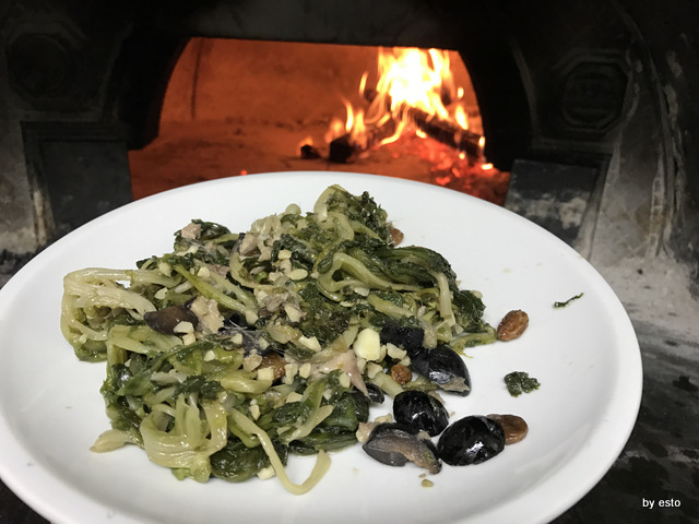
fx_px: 565
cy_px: 262
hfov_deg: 63.4
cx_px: 350
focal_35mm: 28
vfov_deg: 49.7
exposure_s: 1/20
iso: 40
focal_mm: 3.99
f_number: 1.8
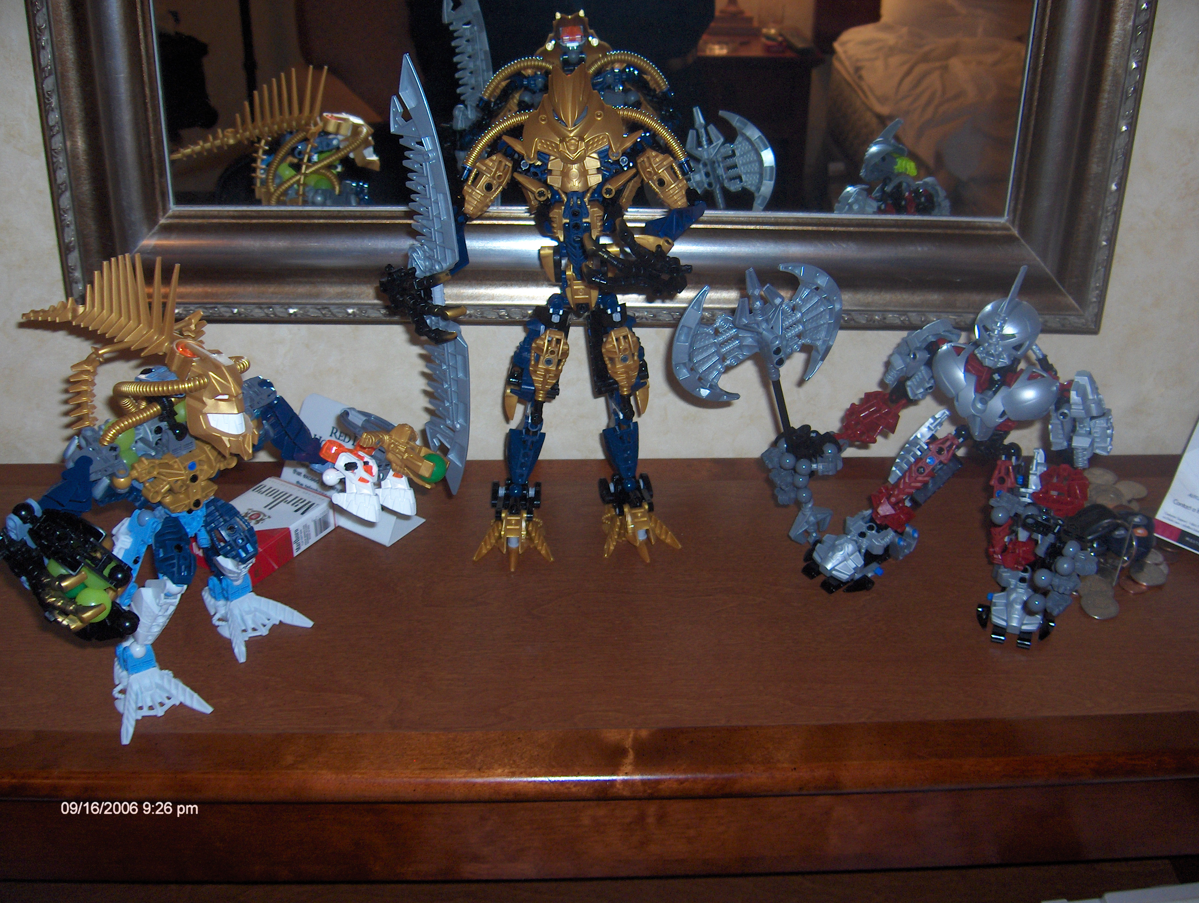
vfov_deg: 36.9
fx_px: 1353
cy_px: 452
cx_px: 600
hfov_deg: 47.8
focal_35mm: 39
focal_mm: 8
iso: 100
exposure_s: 1/60
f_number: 2.8
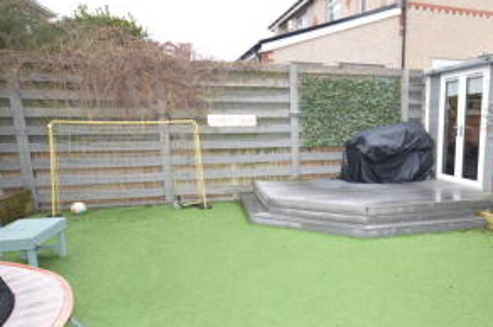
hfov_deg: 57.1
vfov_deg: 40.9
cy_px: 205
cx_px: 346
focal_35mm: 32
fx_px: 435
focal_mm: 13
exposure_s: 1/125
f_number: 5.6
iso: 800
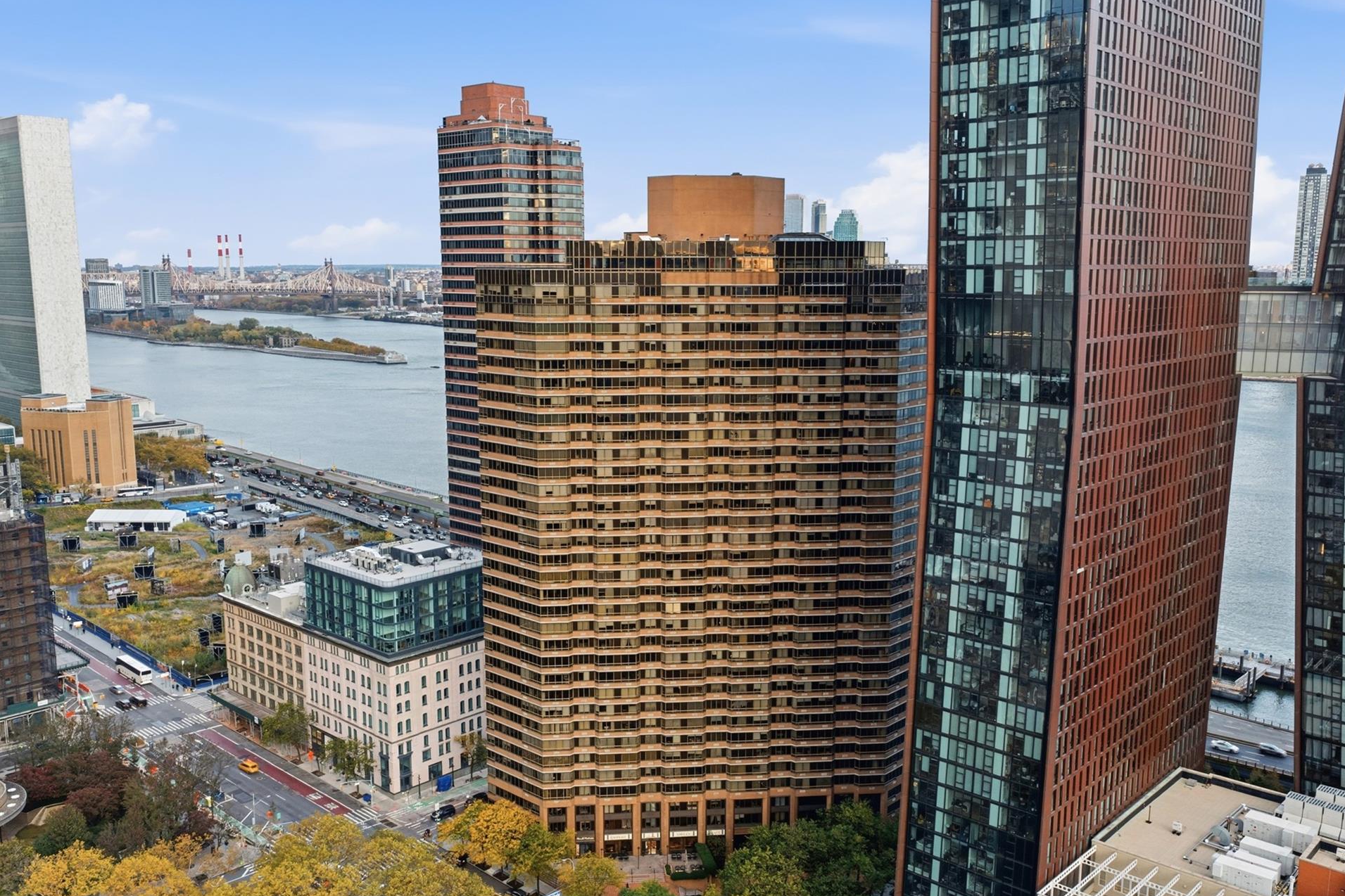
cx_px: 664
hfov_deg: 61.9
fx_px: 1121
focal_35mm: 30
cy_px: 467
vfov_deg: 43.6
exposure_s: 1/500
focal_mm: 14.4
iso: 400
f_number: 2.8
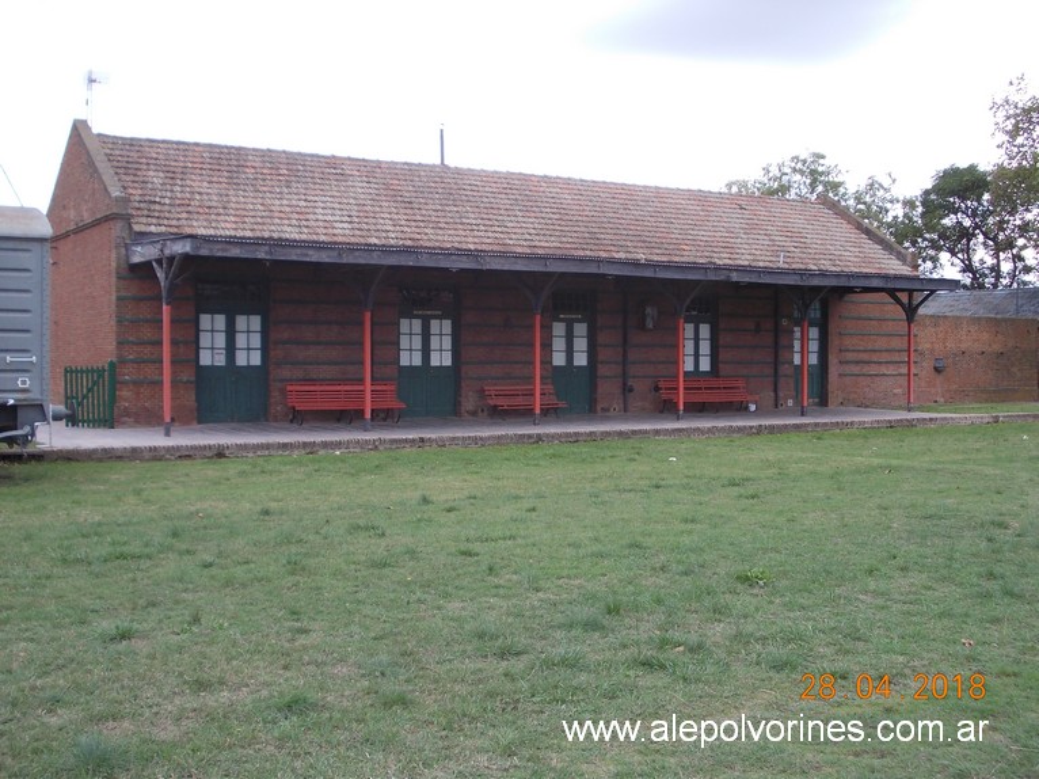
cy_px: 390
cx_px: 520
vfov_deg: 33.6
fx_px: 1290
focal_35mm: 43
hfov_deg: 43.9
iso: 80
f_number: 3.3
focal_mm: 6.1
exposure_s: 1/250
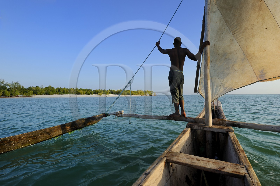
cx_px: 140
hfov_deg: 90.0
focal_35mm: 18
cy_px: 93
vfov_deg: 67.3
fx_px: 140
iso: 200
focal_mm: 18
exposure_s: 1/160
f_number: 10
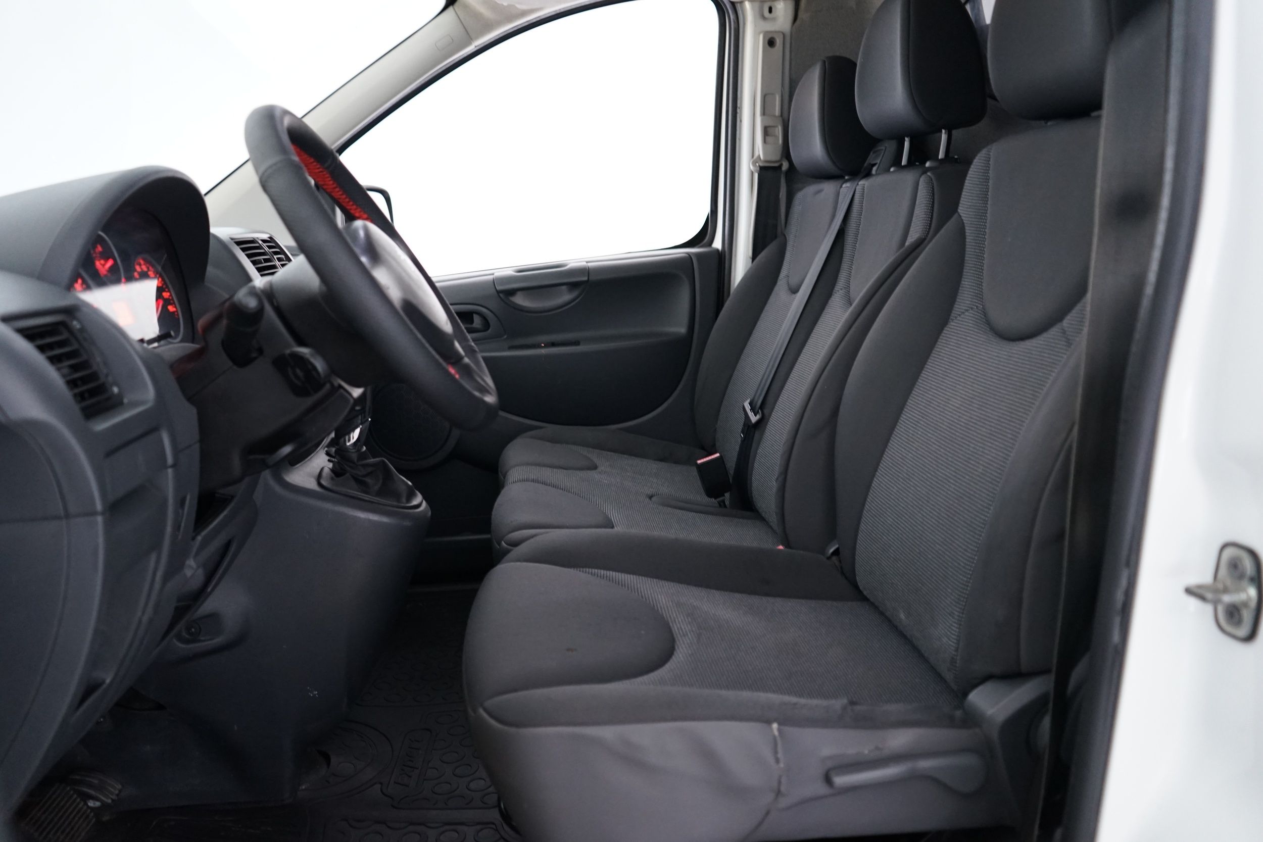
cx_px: 632
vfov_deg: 46.4
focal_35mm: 28
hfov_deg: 65.5
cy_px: 421
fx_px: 982
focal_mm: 28
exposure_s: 1/30
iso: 2000
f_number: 3.5
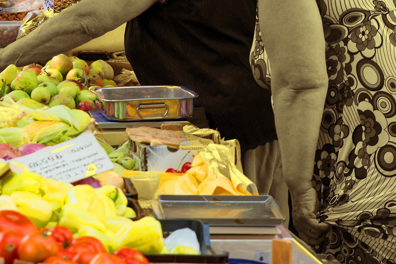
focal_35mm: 245
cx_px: 39
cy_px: -18
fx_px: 2694
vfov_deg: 5.6
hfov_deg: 8.4
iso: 320
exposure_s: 1/250
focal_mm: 70
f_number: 5.6
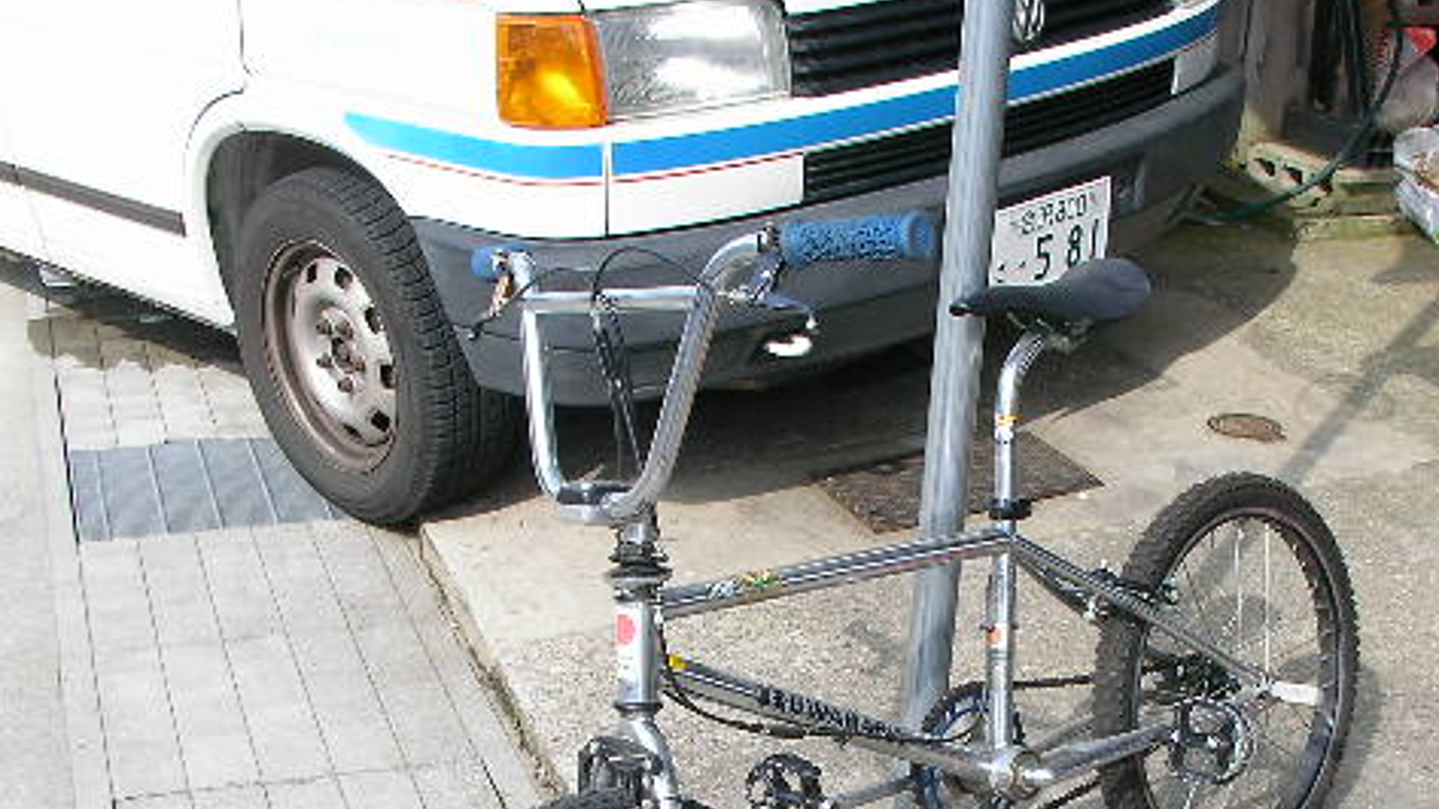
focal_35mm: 56
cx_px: 852
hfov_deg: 37.1
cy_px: 687
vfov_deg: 21.1
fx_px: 2137
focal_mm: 6.3
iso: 50
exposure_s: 1/130
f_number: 4.5
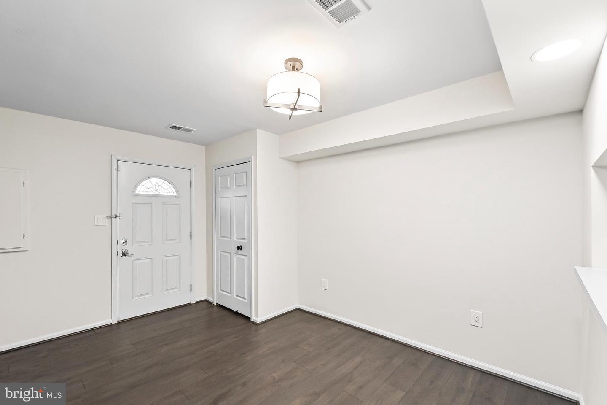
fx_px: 253
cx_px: 304
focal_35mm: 15
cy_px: 202
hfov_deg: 100.4
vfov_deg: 77.3
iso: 640
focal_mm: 10
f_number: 7.1
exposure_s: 1/10
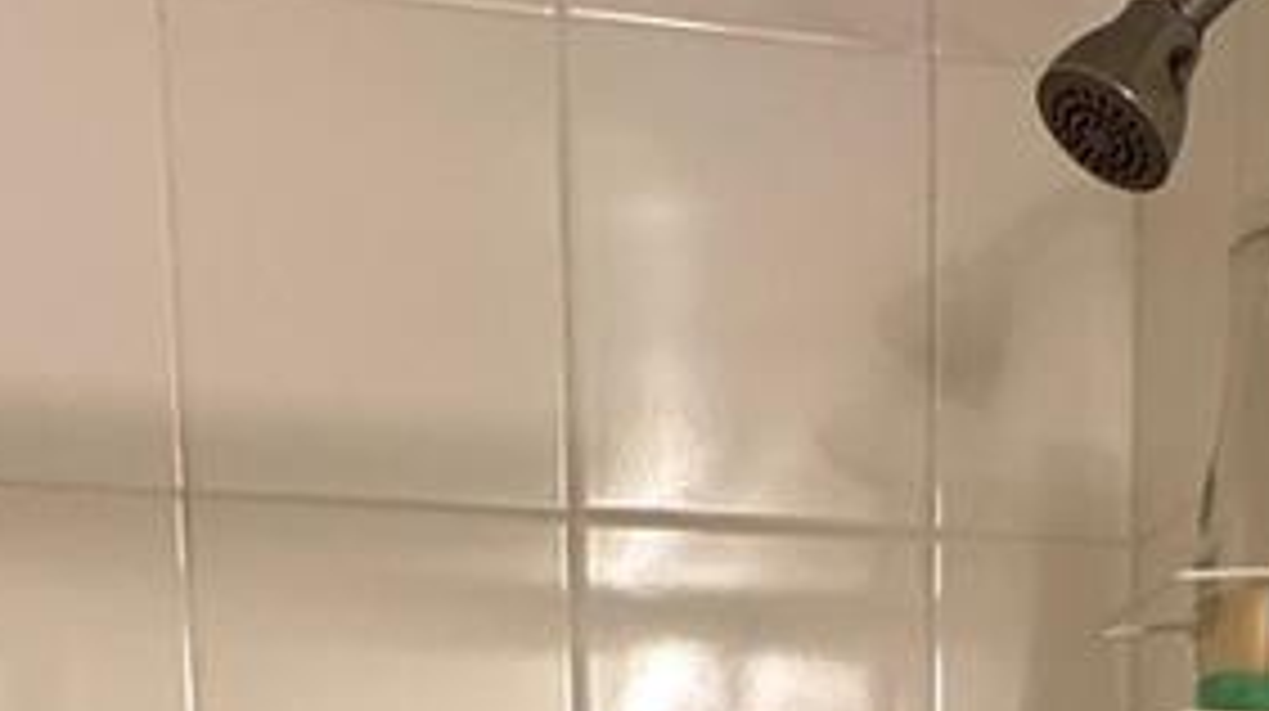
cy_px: 1382
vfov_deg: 15.2
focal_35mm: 65
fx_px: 2185
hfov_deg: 31.7
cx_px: 986
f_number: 2.2
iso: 250
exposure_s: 1/60
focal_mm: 2.22
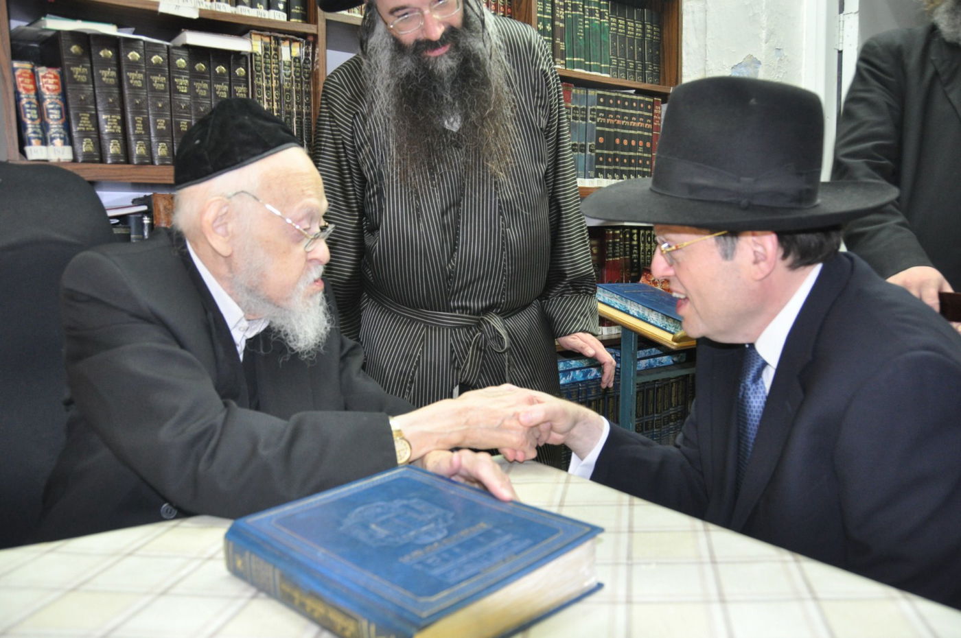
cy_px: 319
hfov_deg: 62.0
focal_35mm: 30
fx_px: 800
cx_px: 480
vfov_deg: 43.5
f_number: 3.5
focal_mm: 20
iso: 800
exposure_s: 1/60
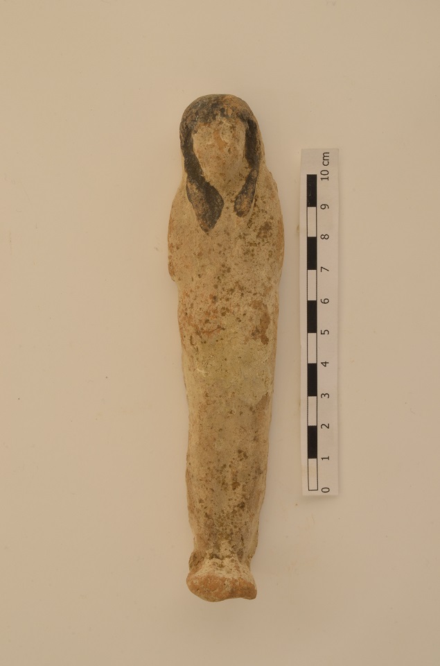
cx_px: 220
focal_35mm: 60
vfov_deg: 33.5
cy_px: 333
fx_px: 1106
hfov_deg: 22.5
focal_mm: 40
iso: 160
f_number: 25
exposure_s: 2
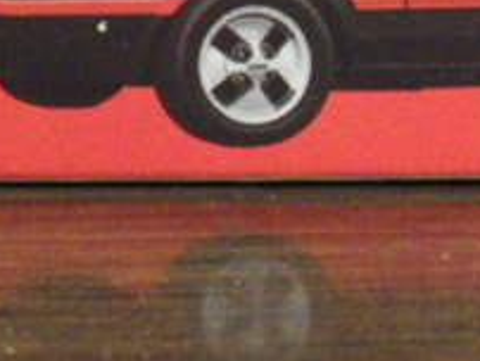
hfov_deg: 7.2
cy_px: -166
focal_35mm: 275
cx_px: 435
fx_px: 3818
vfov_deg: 5.4
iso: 1600
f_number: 4.4
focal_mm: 15.6
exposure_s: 1/20
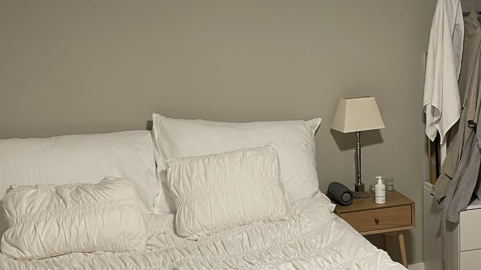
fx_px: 727
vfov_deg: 21.1
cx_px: 342
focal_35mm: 57
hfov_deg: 36.0
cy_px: 115
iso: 200
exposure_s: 1/50
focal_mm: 4.2
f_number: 1.6
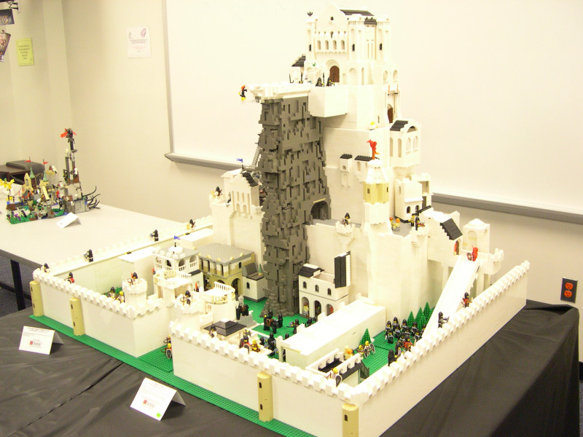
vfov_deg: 37.7
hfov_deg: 49.0
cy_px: 218
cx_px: 292
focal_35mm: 38
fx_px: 640
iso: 400
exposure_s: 1/21
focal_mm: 8
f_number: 2.8
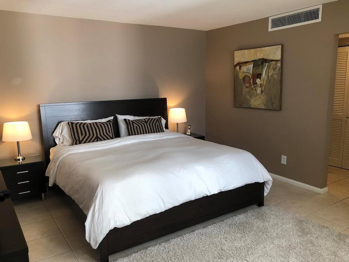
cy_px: 132
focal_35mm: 29
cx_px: 180
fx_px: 292
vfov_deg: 48.2
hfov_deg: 61.6
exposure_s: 1/30
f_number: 1.8
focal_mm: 3.99
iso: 25
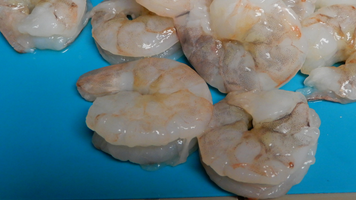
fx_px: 491
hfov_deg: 39.6
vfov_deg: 22.7
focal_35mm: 52
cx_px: 221
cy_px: 38
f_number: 4
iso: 400
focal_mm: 6.8
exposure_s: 1/25
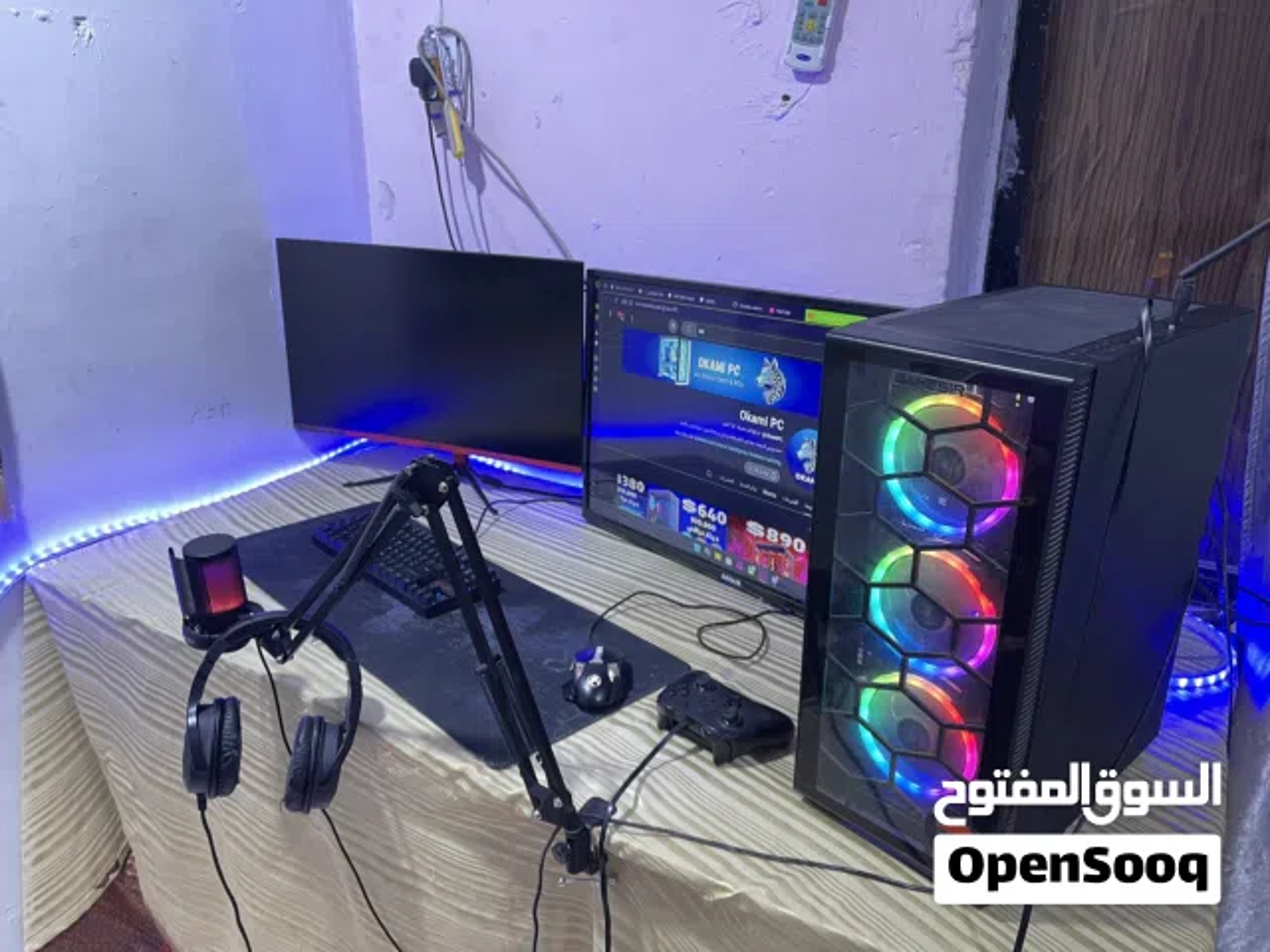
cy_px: 476
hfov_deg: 69.4
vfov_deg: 54.9
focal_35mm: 25
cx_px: 635
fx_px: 917
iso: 160
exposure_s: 1/50
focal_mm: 5.1
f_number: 1.6
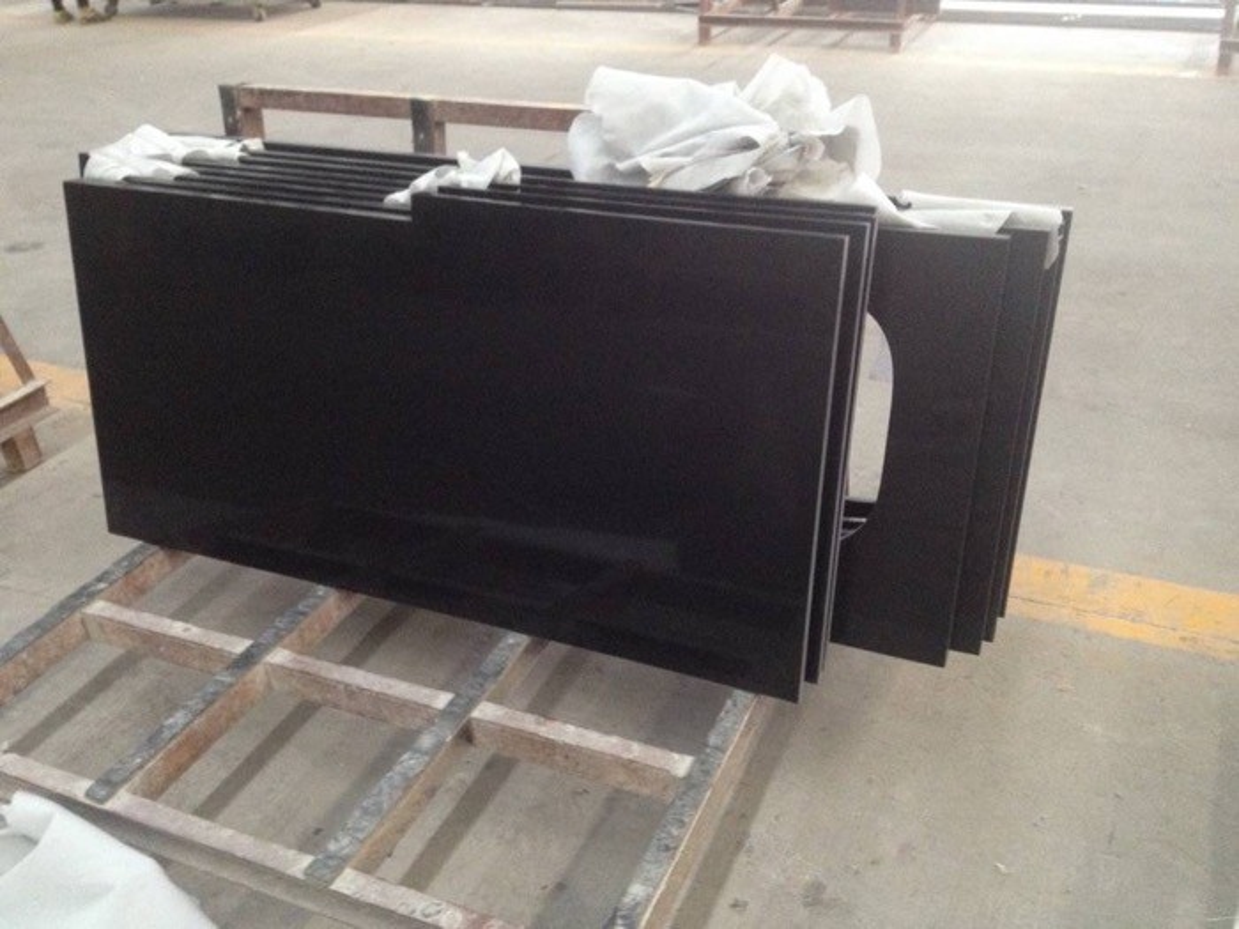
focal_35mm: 35
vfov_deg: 40.7
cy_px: 464
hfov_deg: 52.6
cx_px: 620
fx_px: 1253
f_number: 2.4
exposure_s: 1/20
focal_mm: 4.28
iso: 250
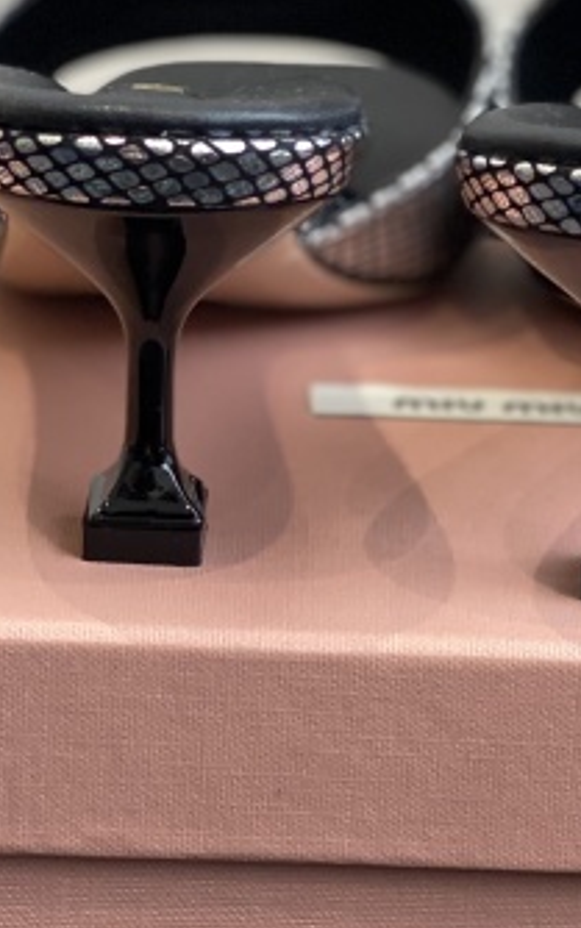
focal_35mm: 132
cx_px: 464
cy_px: 395
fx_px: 3341
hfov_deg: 9.9
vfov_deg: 15.8
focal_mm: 6
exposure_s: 1/122
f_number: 2
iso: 100
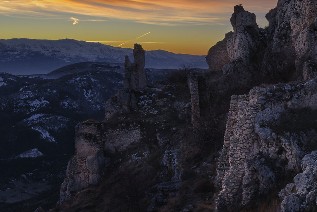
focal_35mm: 44
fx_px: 388
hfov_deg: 42.4
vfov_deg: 30.2
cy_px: 151
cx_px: 256
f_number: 16
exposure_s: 1/1.67
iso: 31
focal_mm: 15
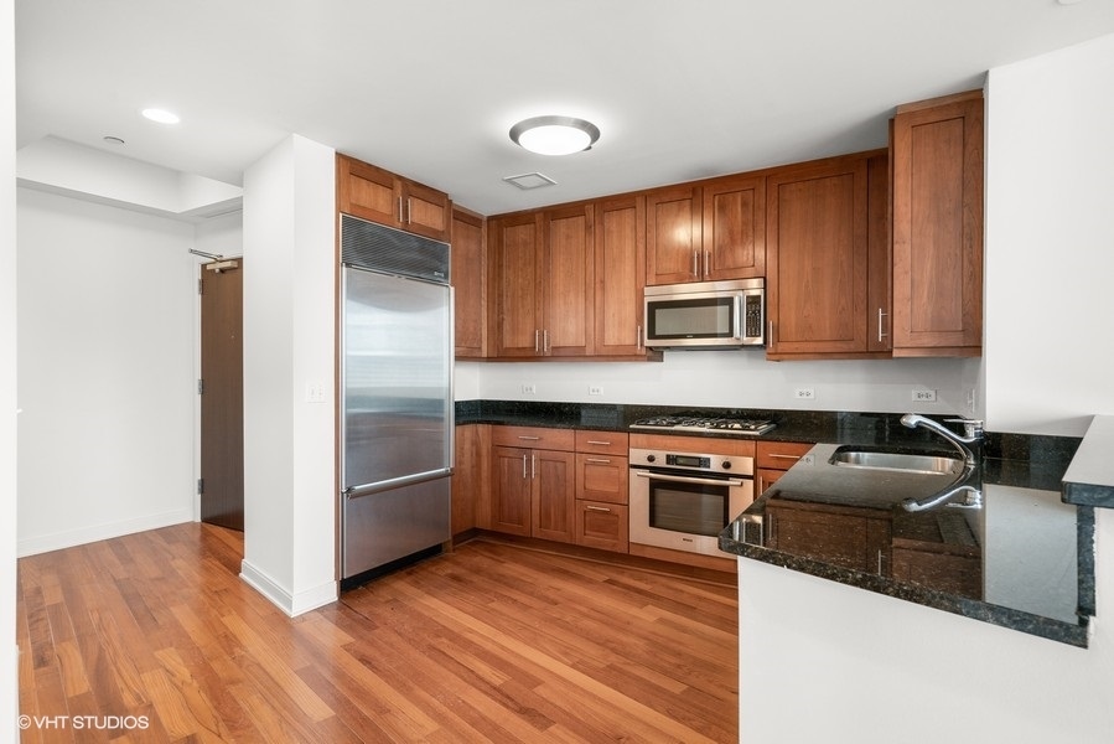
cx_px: 557
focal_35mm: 18
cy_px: 372
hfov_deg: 90.0
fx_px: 557
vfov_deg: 67.4
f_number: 7.1
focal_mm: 18
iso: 320
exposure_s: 1/13
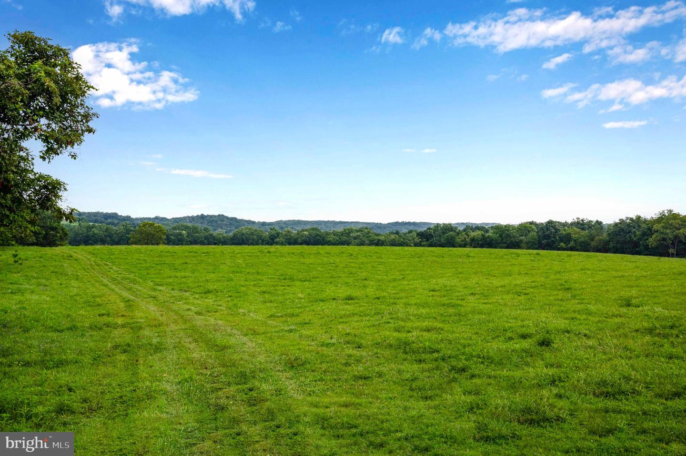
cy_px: 228
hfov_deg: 59.5
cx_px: 343
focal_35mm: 32
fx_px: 600
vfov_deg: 41.7
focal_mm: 31.5
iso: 1000
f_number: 14
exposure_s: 1/800
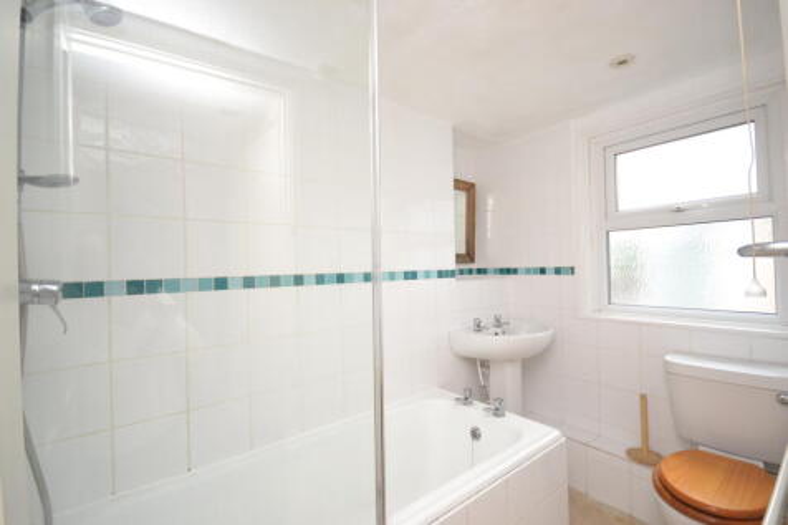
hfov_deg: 100.4
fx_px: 328
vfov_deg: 77.3
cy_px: 262
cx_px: 394
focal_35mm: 15
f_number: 4
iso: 400
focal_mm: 10
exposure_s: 1/60
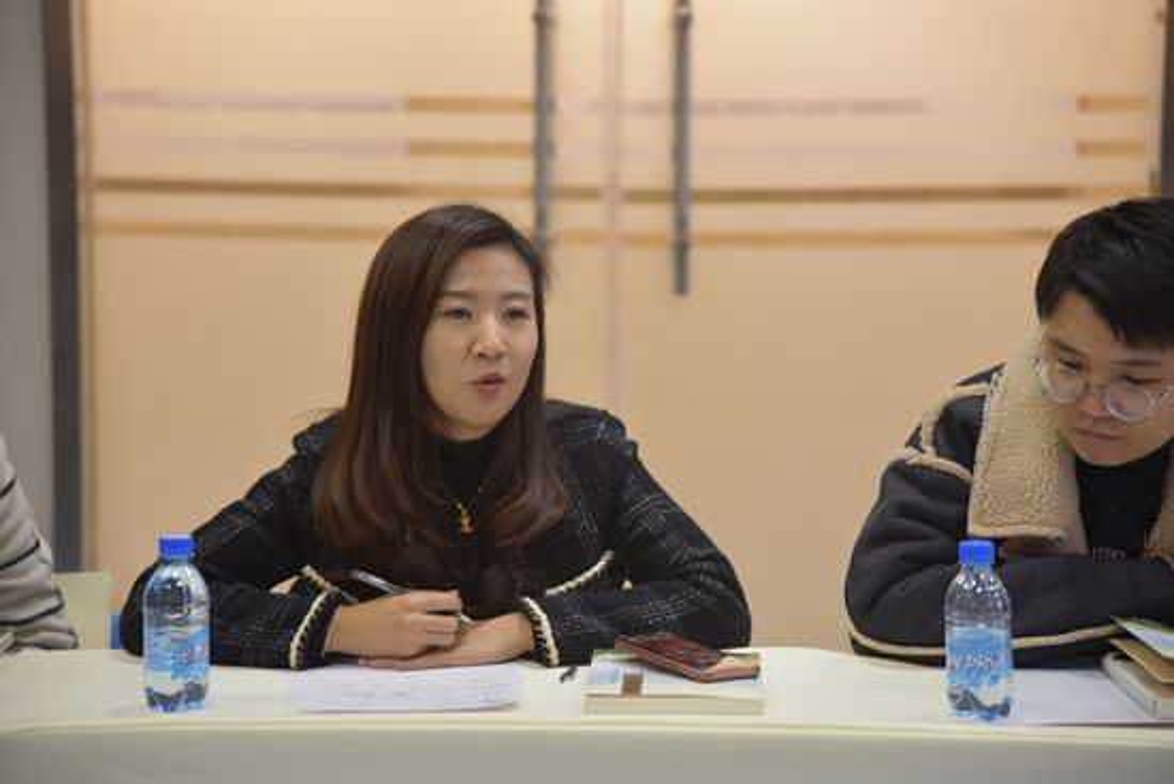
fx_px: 3653
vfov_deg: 12.2
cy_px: 392
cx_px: 587
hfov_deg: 18.3
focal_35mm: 112
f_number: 4
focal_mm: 112
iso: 800
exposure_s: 1/60
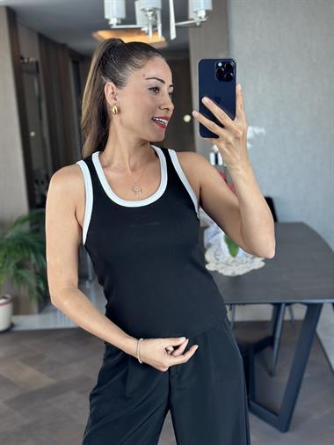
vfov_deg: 39.6
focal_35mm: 48
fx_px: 617
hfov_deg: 30.3
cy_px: 222
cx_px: 167
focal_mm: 6.86
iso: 160
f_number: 1.78
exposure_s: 1/60
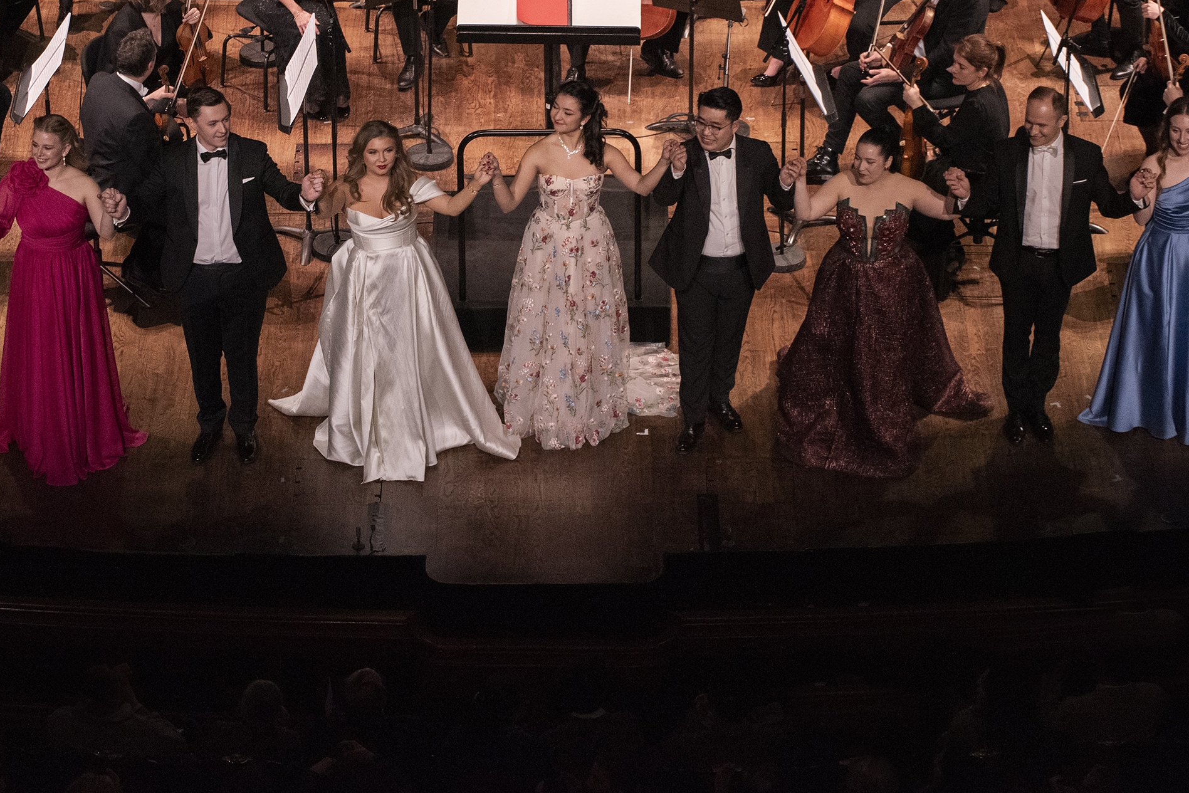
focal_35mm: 155
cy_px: 211
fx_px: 5119
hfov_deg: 13.2
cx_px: 505
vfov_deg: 8.8
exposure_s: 1/200
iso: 2500
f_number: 6.3
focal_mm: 98
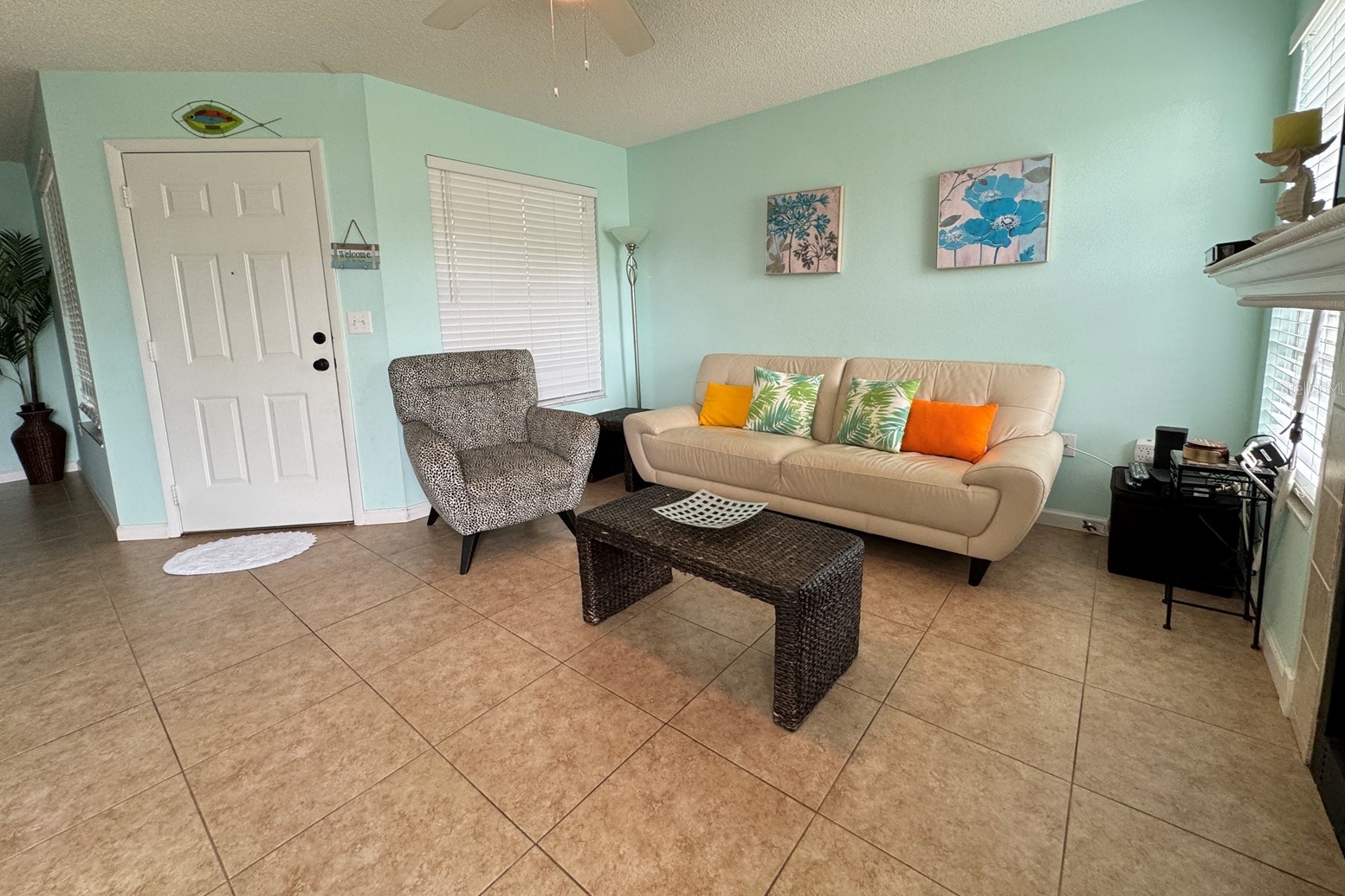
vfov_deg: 76.9
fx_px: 560
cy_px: 388
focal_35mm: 15
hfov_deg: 100.4
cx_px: 668
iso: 200
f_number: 2.2
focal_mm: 2.22
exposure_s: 1/60
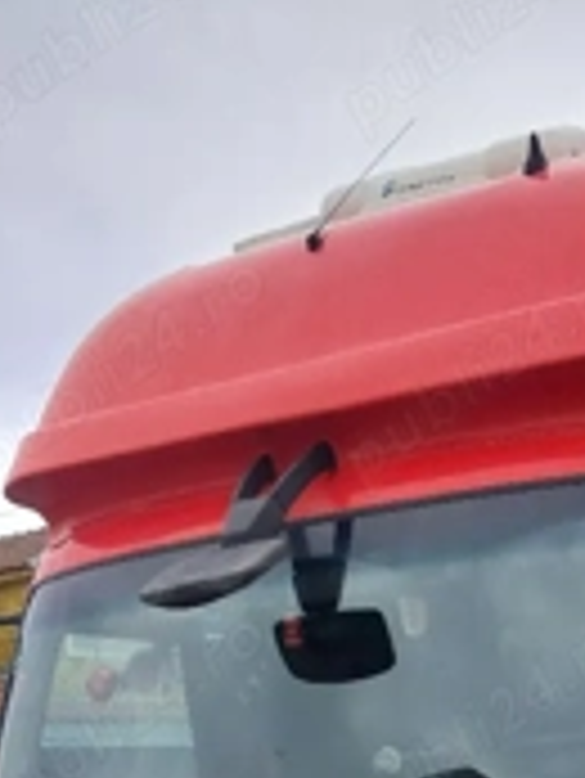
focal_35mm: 60
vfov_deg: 30.1
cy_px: 769
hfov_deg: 23.7
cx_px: 536
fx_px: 1350
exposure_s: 1/100
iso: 50
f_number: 1.8
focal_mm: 4
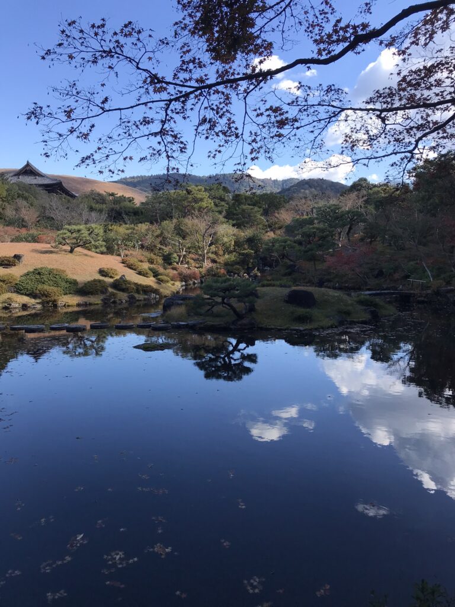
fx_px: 491
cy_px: 304
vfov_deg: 63.4
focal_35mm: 28
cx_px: 228
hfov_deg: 49.7
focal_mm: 3.99
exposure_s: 1/967
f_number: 1.8
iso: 20
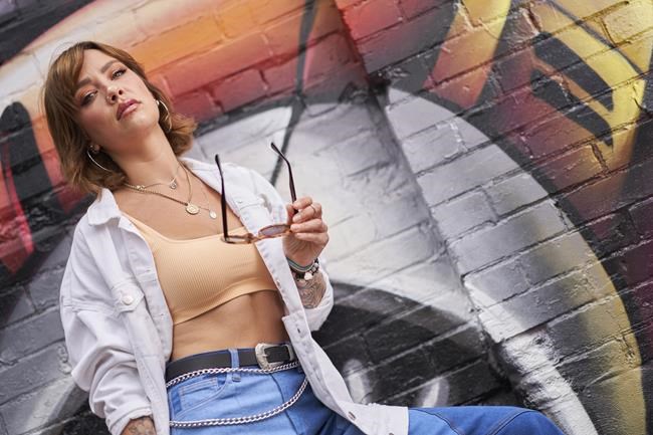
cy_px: 218
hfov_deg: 23.9
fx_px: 1541
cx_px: 326
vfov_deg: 16.1
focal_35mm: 85
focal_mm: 85
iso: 100
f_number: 1.4
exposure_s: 1/3200
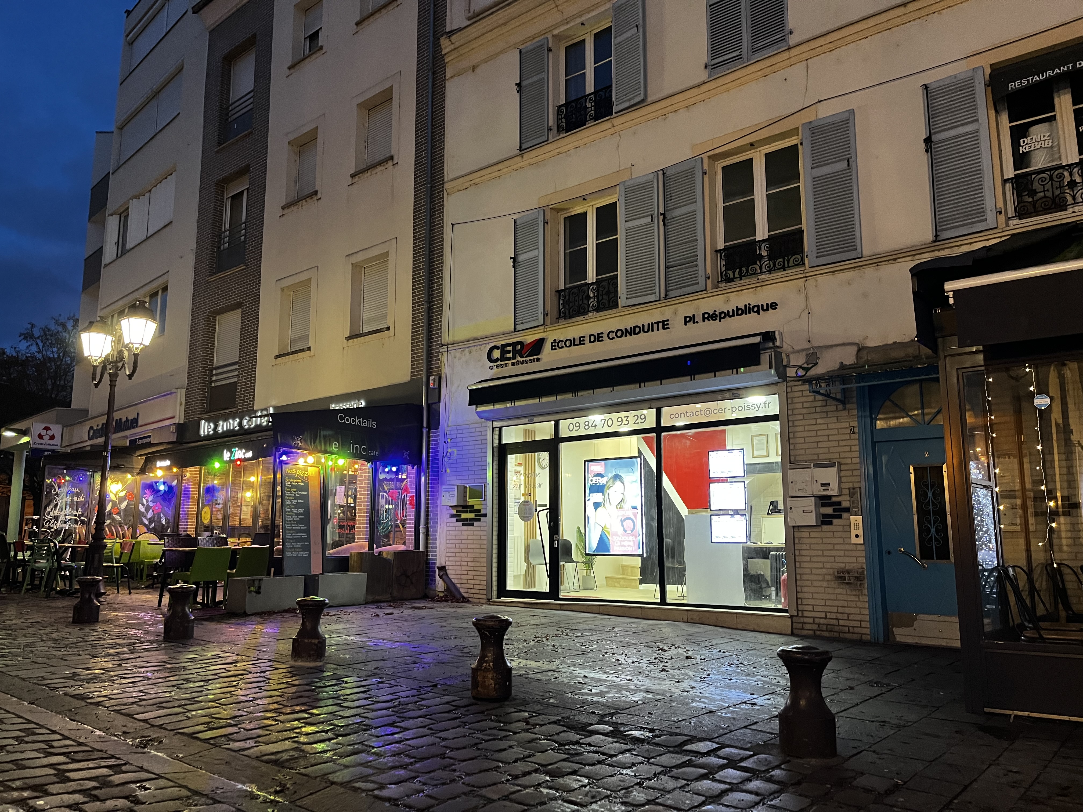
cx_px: 542
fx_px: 813
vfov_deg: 53.1
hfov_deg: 67.3
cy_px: 406
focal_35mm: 26
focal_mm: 5.1
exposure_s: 1/50
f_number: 1.6
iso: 400
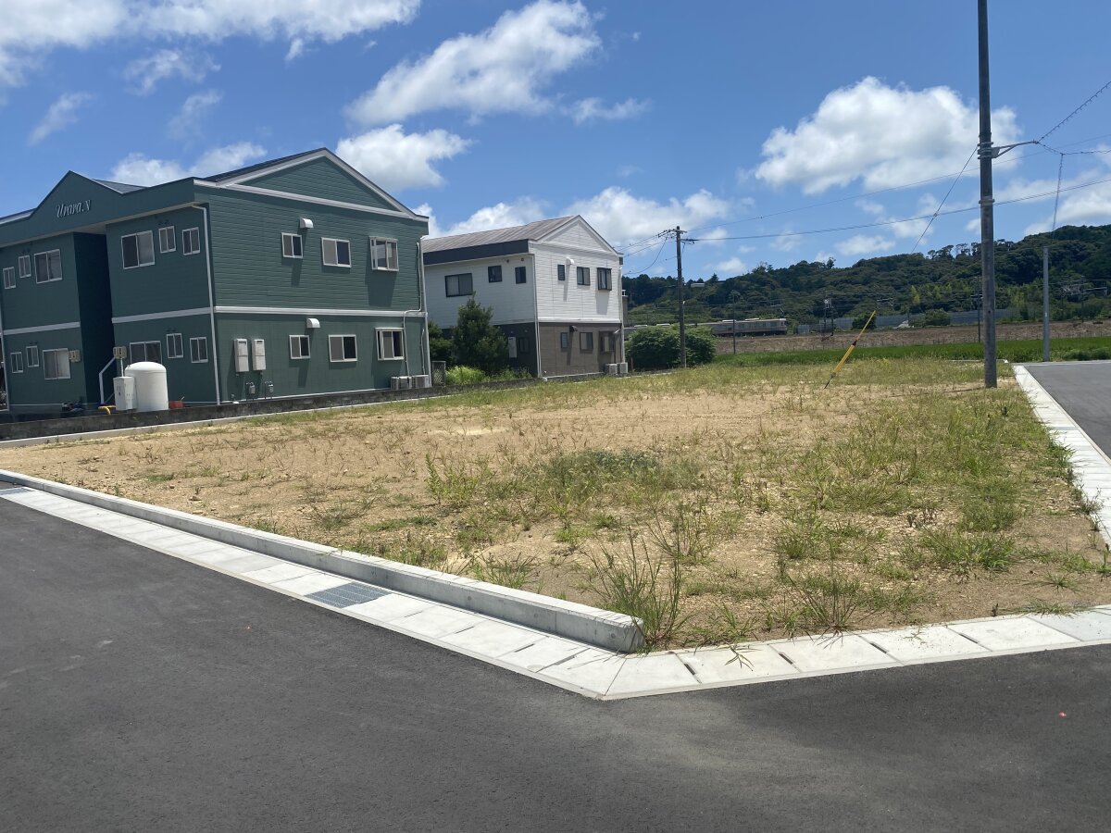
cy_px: 416
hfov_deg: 67.3
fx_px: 834
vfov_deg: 53.1
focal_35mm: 26
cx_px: 556
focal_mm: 4.25
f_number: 1.8
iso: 32
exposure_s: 1/5025
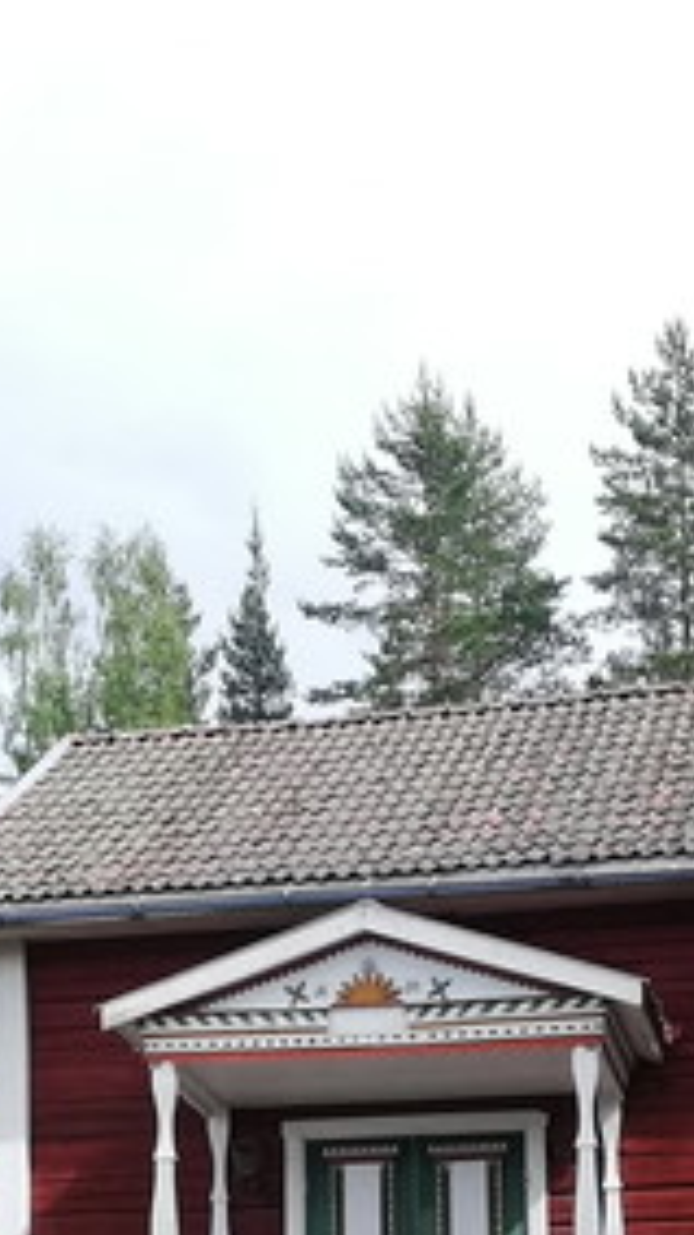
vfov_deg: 21.4
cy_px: 1270
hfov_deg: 12.4
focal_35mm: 96
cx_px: 0
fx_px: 3143
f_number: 2.2
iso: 50
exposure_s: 1/687
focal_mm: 3.81
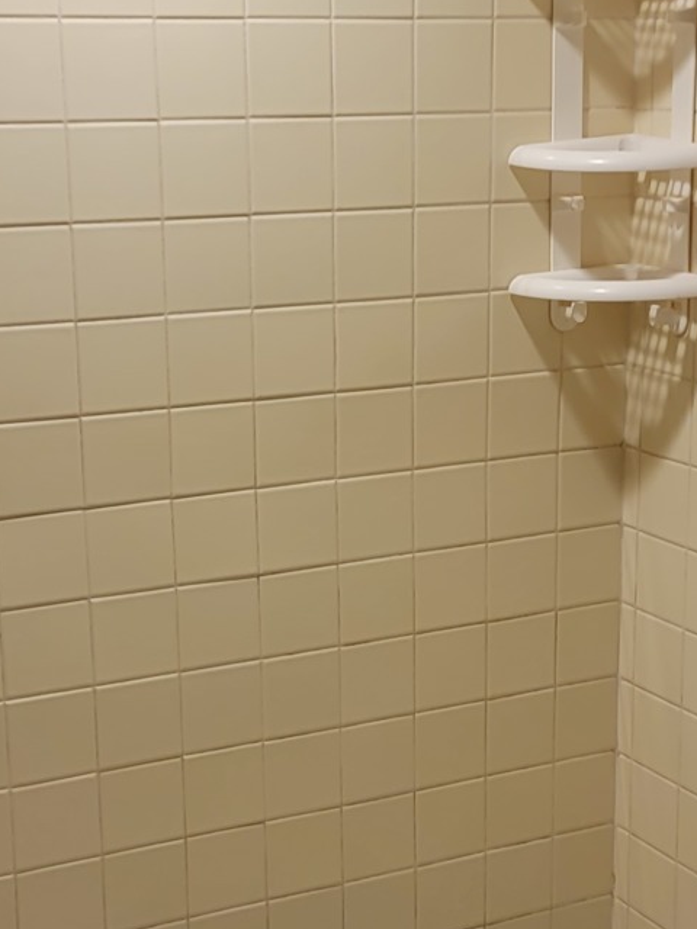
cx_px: 389
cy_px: 539
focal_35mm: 72
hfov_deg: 20.4
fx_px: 1933
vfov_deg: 27.0
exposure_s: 1/39
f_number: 1.8
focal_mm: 6.7
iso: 250
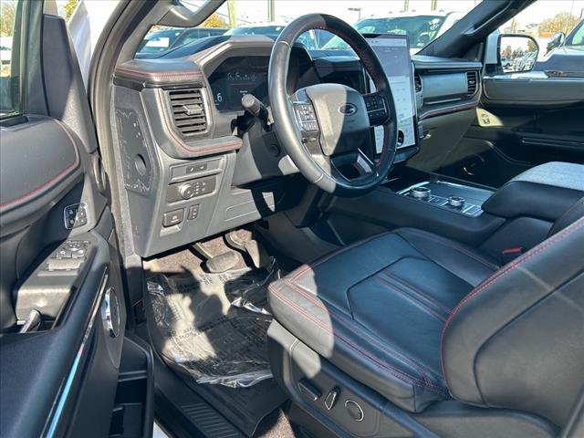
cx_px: 292
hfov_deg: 67.3
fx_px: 439
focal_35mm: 26
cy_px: 219
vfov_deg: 53.1
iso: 40
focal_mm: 5.7
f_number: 1.5
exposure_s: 1/176
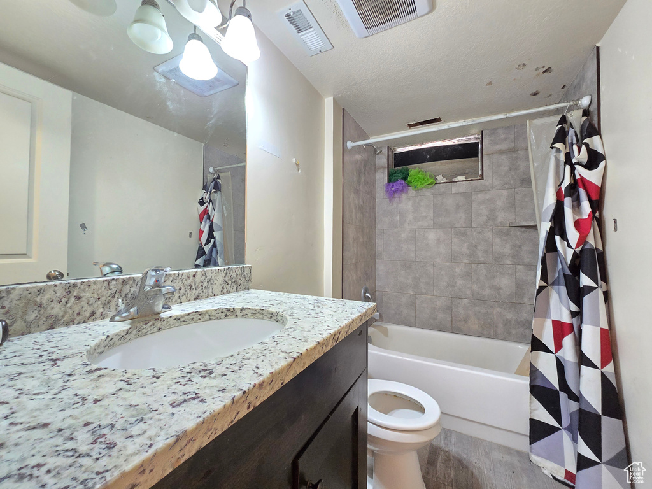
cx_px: 326
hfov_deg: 106.2
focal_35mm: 13
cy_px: 244
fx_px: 245
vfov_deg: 89.9
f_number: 2.2
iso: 640
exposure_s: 1/60
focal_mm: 2.2
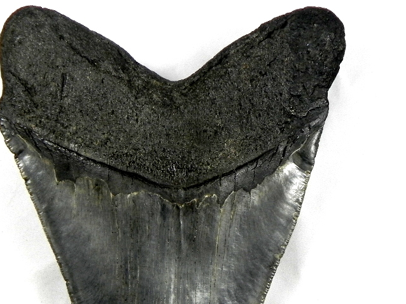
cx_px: 187
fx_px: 621
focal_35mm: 53
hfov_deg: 36.2
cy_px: 231
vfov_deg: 27.1
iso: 160
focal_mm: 5.9
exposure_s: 1/91.4
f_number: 3.5
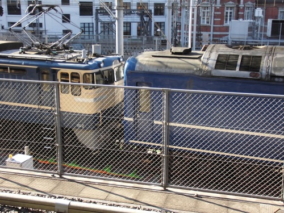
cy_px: 106
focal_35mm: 45
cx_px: 142
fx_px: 369
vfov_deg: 32.2
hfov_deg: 42.1
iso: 100
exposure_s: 1/125
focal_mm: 8.03
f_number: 3.8
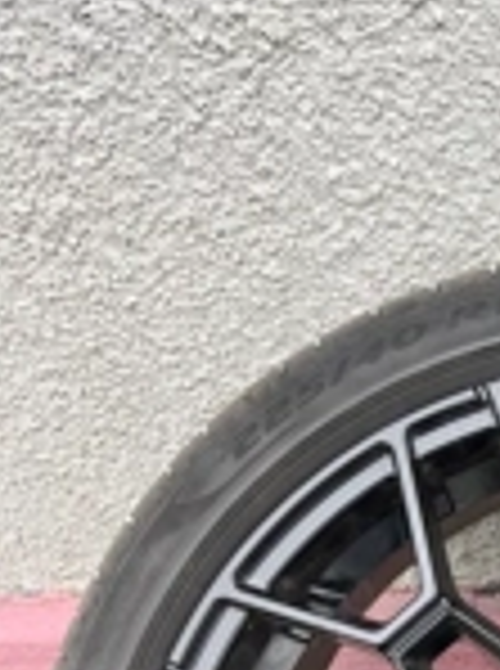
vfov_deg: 25.8
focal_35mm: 70
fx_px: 1354
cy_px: 737
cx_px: 671
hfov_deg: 19.2
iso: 32
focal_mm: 5.7
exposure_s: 1/123
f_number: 1.5
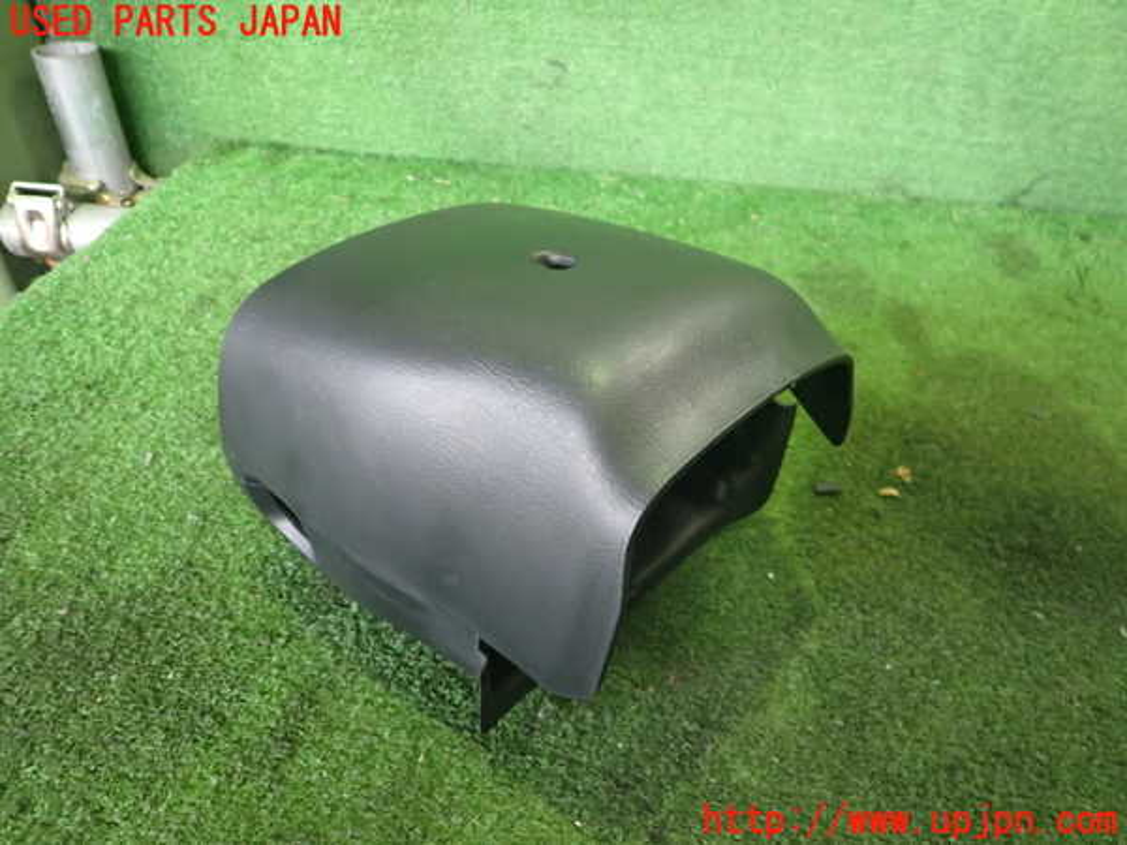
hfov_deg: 69.4
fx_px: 814
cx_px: 564
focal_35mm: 25
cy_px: 422
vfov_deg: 54.9
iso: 400
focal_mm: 4.5
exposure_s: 1/30
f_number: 2
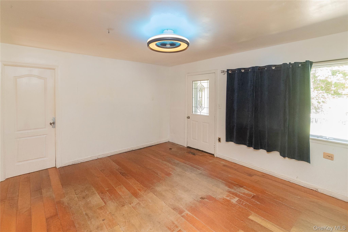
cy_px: 116
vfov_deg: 77.3
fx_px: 145
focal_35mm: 15
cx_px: 174
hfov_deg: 100.4
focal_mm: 10
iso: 2800
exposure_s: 1/60
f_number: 5.6
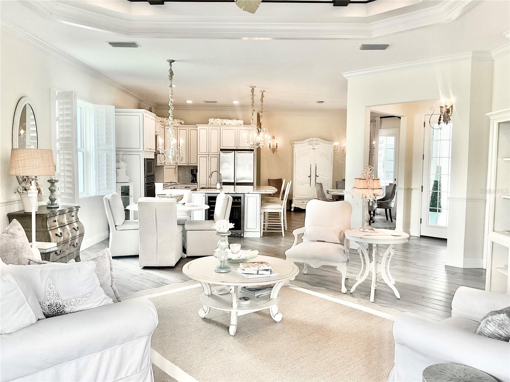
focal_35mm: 29
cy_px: 191
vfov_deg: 48.2
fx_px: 427
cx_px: 255
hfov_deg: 61.7
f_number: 1.8
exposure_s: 1/120
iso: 64
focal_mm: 3
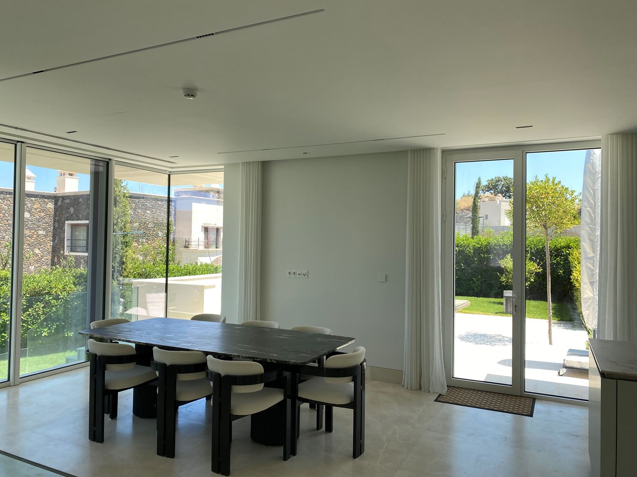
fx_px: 478
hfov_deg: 67.3
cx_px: 318
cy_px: 238
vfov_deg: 53.1
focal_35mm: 26
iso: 32
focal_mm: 4.25
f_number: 1.8
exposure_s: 1/616
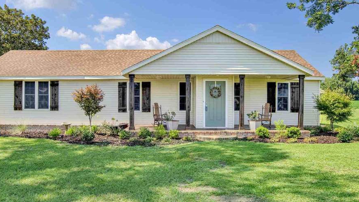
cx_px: 168
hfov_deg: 66.0
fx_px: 276
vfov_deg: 40.2
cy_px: 98
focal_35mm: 29
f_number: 10
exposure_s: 1/320
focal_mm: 19
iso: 200
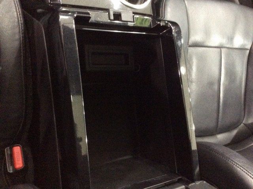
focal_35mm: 32
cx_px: 126
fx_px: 234
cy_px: 94
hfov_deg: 56.9
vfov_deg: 44.1
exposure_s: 1/15
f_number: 2.4
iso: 640
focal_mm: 3.3
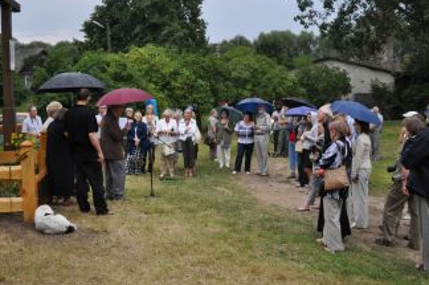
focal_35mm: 46
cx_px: 249
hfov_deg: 42.7
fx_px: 547
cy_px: 139
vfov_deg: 29.2
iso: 800
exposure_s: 1/800
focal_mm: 22
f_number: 4
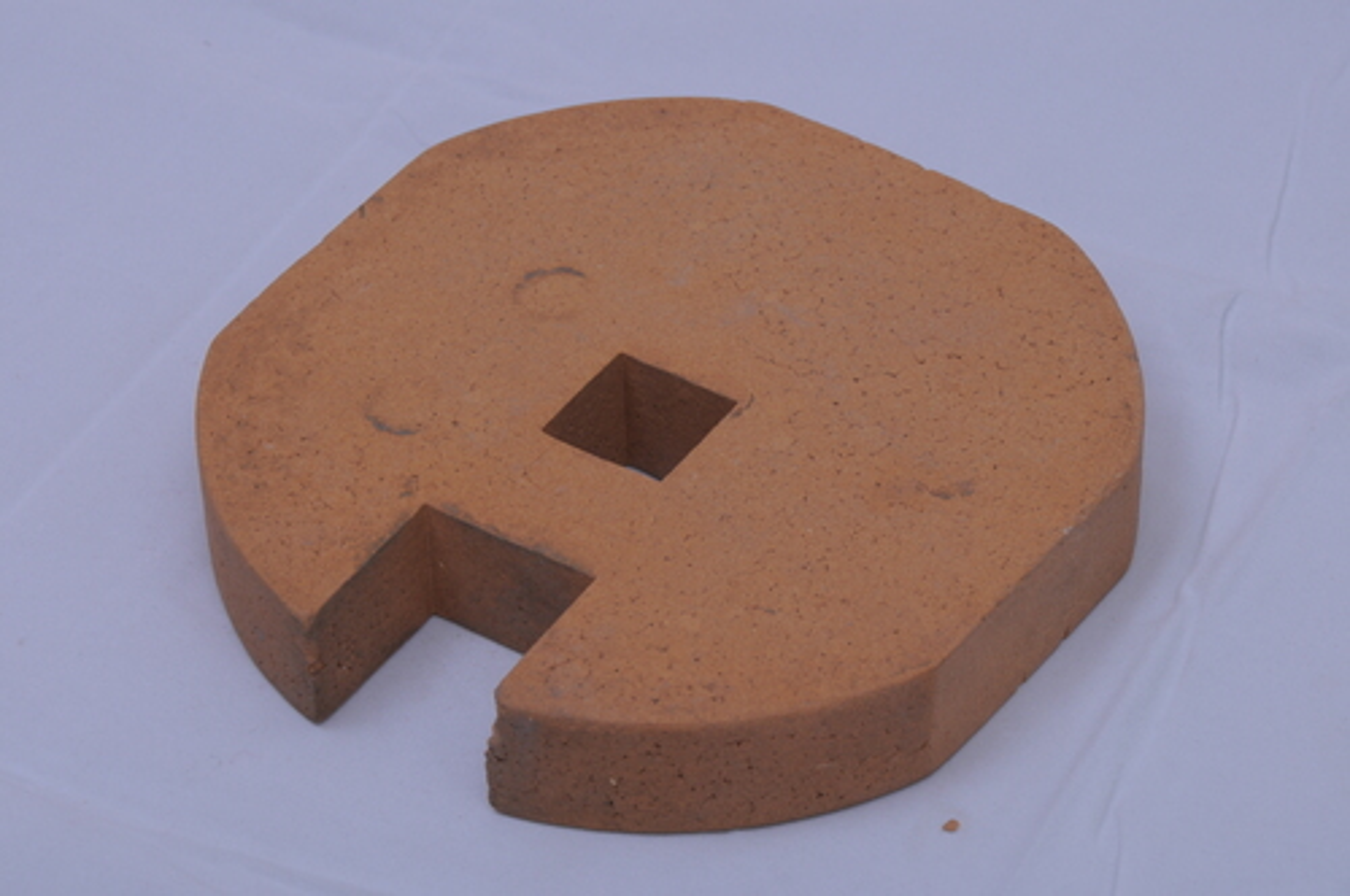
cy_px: 448
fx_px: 5899
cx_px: 675
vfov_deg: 8.7
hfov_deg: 13.1
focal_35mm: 158
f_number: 14
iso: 200
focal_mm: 105
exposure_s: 1/160
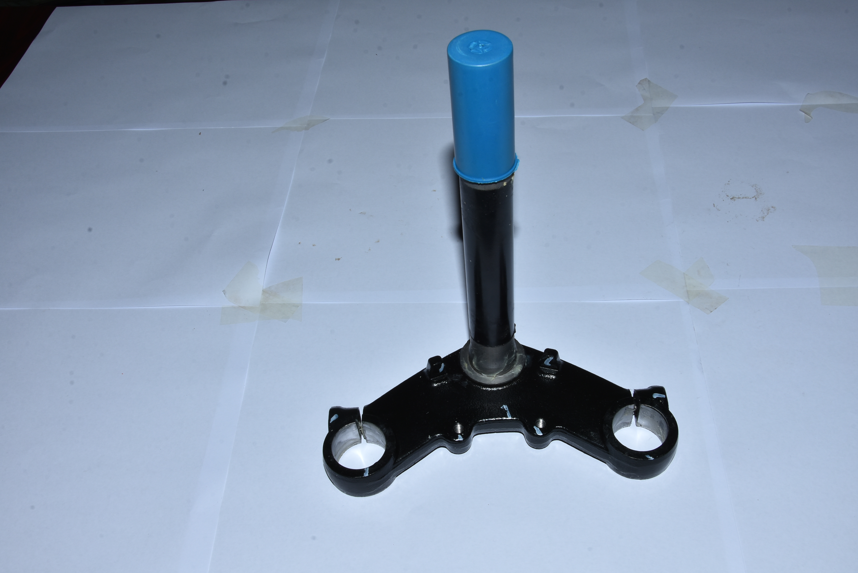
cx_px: 429
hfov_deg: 51.3
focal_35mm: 38
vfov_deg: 35.5
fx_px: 894
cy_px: 286
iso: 100
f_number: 18
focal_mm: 25
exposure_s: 1/125
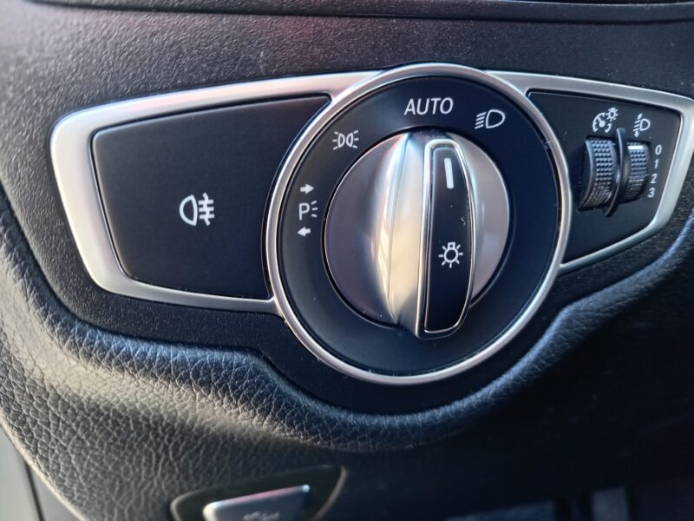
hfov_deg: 69.4
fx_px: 501
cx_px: 347
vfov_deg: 54.9
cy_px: 260
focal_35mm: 25
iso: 550
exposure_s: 1/25
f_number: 1.8
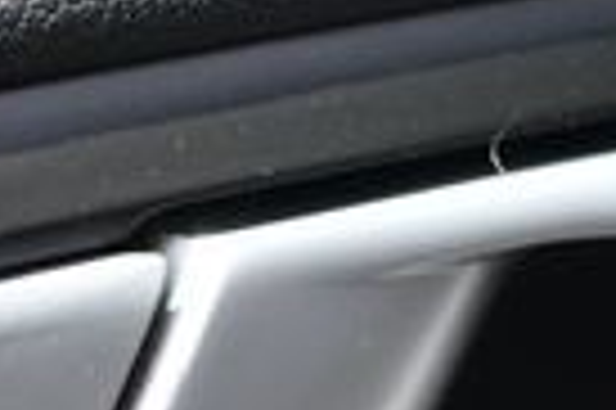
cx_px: 238
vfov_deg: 7.2
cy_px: 694
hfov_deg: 11.0
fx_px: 3196
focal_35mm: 187
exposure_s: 1/250
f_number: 4
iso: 400
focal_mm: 27
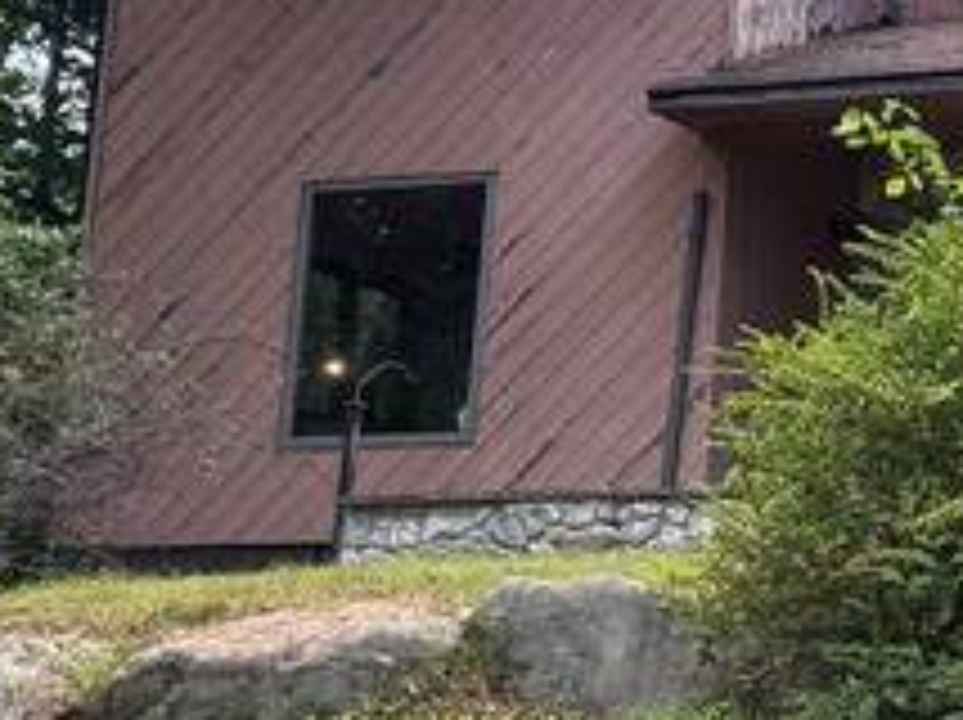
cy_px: 234
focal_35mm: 115
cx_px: 1377
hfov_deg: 15.9
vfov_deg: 12.8
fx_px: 3196
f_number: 1.78
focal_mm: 6.76
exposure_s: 1/368
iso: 80
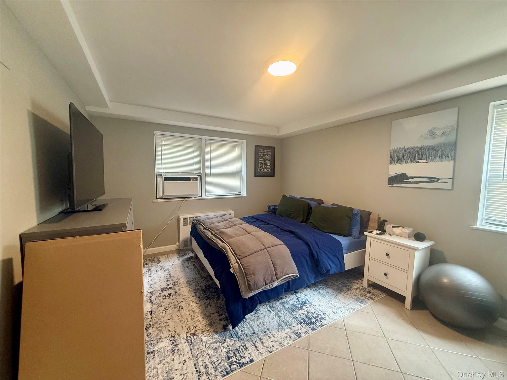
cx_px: 254
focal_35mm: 14
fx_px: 205
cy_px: 190
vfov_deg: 85.7
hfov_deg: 102.1
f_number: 2.2
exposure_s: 1/60
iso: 250
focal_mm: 2.22
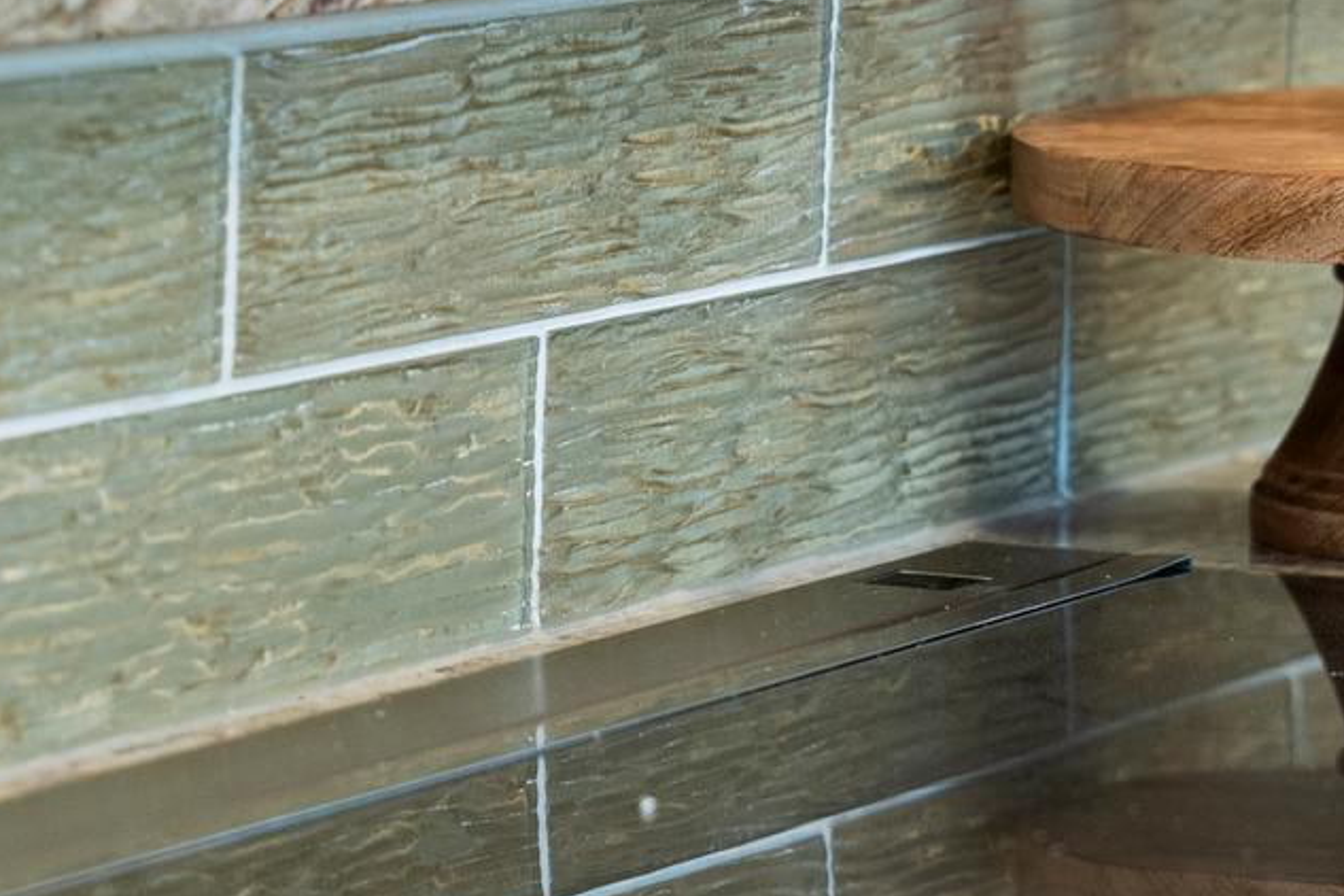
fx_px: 7191
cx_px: 163
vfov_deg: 7.1
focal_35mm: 193
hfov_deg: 10.6
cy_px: 363
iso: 800
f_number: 3.2
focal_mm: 59.5
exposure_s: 1/80
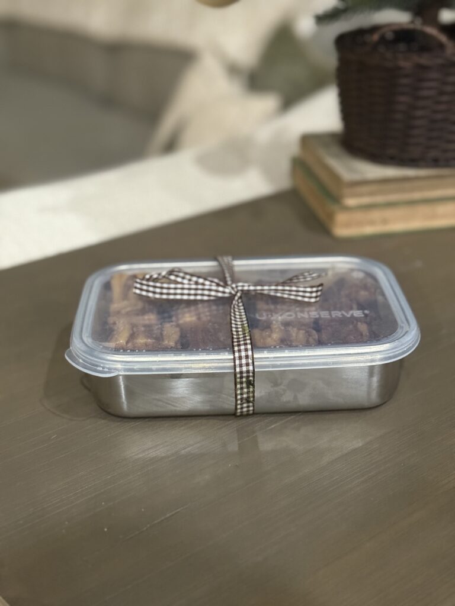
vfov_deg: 39.7
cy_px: 303
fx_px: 841
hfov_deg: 30.3
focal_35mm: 48
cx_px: 228
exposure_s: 1/30
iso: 640
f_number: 1.78
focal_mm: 6.76
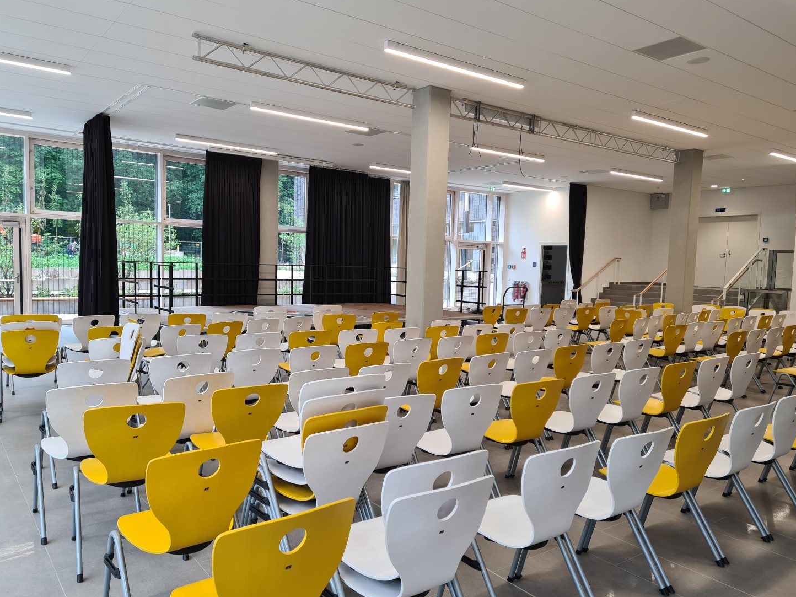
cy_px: 303
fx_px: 621
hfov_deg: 65.3
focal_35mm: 27
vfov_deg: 51.4
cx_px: 392
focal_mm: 5.4
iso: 64
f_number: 1.8
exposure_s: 1/50
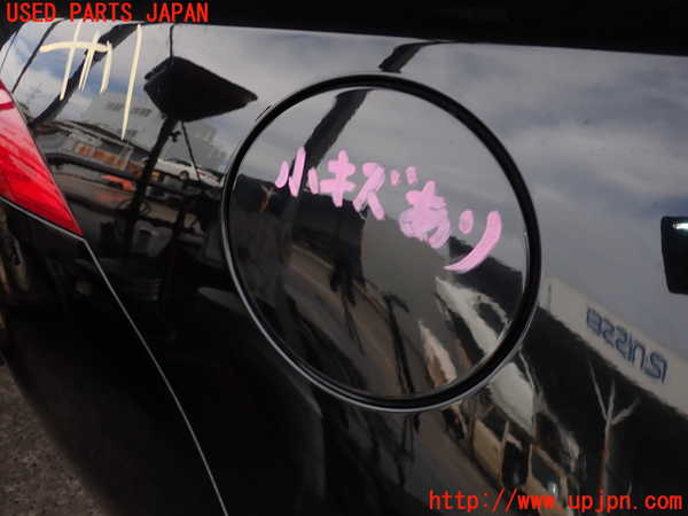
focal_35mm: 30
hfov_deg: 60.0
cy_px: 258
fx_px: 596
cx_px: 344
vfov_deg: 46.8
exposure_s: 1/50
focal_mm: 5.4
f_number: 6.3
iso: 100
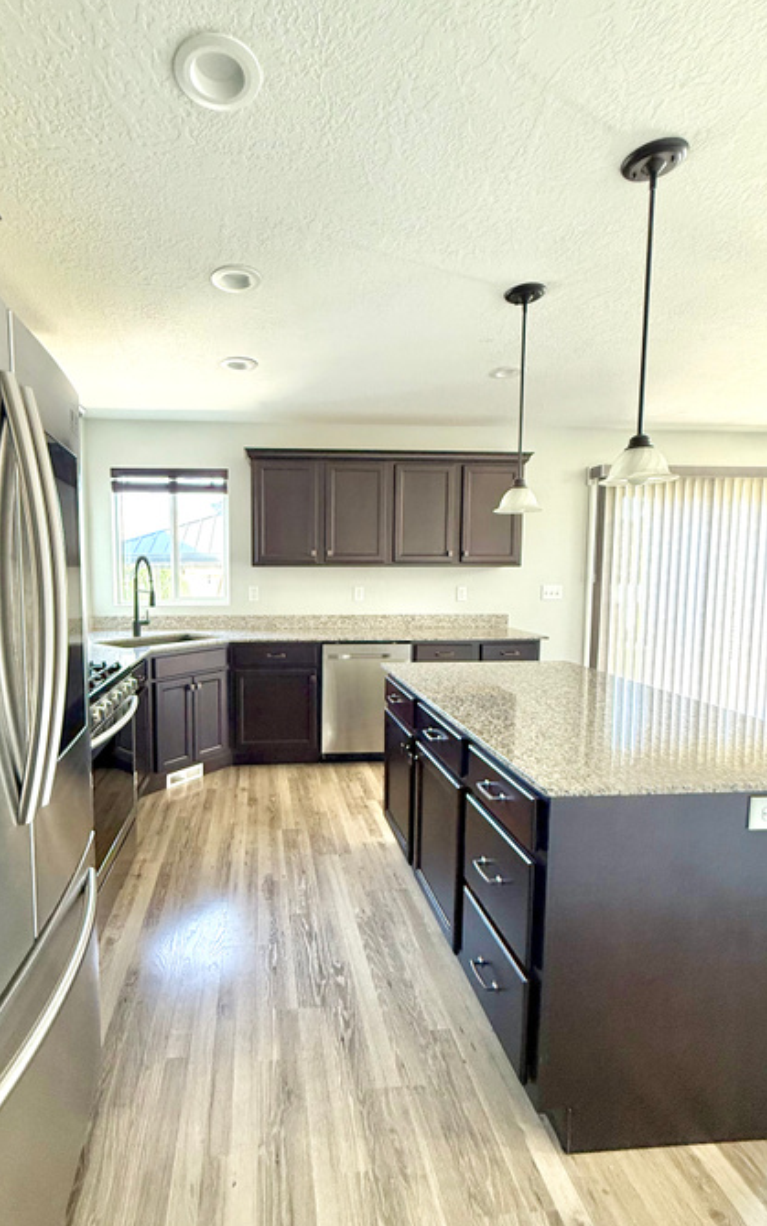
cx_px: 302
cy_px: 618
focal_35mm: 17
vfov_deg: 94.4
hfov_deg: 67.3
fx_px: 568
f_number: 2.2
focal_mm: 2.22
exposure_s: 1/79
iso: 320
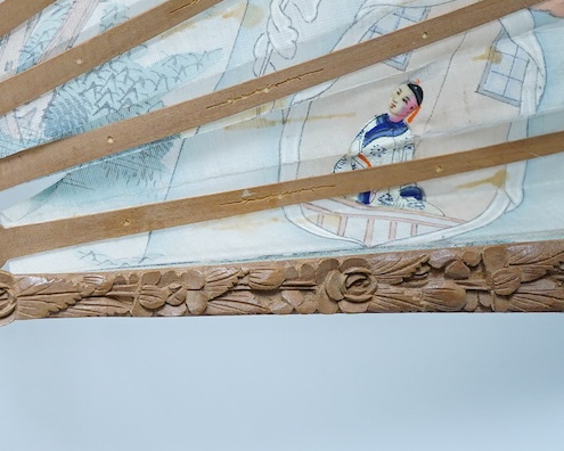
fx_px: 1602
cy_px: 280
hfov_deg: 19.7
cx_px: 84
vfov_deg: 16.0
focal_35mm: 96
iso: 2500
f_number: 5.6
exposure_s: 1/200
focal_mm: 30
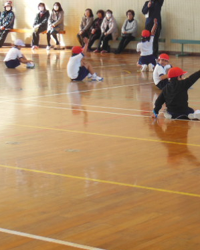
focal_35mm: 117
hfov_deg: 13.1
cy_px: 93
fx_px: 866
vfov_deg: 16.4
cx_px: 159
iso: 200
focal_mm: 12.4
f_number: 5.2
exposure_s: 1/30
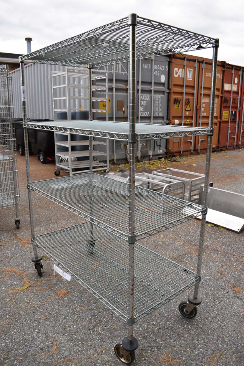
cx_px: 122
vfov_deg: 67.3
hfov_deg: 48.0
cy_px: 183
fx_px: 274
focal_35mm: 27
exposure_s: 1/200
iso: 200
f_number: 6.3
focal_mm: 18
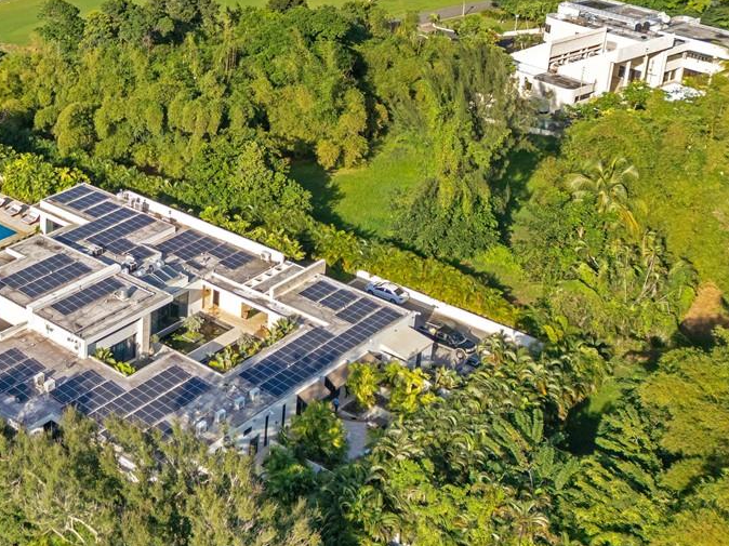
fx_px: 1200
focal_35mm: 57
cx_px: 27
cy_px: 92
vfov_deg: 25.1
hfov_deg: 31.6
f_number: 1.7
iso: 120
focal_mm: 6.72
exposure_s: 1/2000
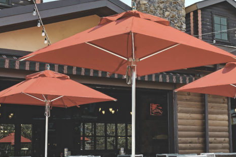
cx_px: 179
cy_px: 85
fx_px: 465
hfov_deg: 28.0
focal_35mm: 71
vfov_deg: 19.2
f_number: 6.3
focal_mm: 32
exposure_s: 1/320
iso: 100
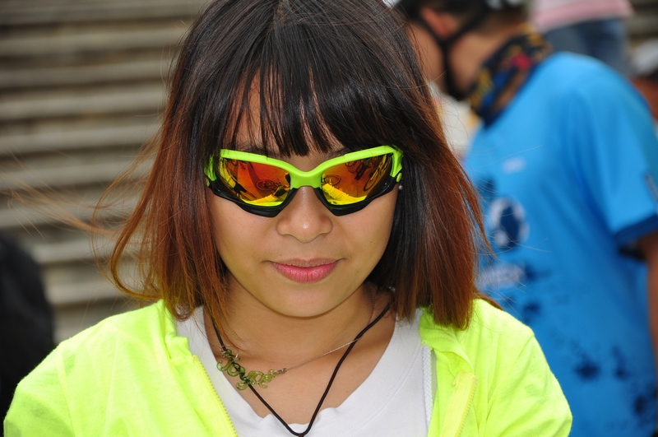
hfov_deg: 13.1
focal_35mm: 158
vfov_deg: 8.7
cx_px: 329
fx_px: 2875
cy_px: 218
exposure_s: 1/200
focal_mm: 105
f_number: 5.6
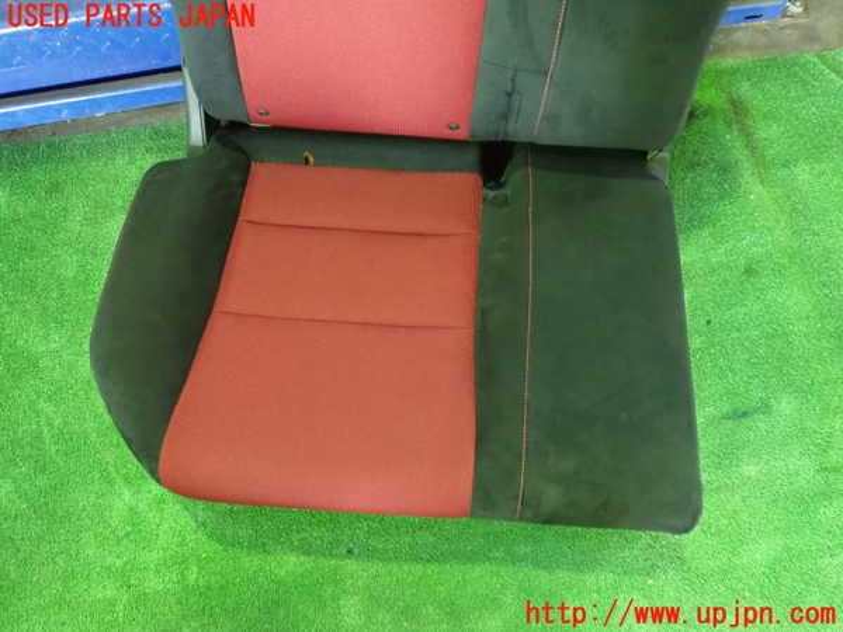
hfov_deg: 60.0
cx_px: 422
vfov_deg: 46.8
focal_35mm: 30
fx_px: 731
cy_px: 316
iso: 1250
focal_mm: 5.5
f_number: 2.3
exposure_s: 1/30
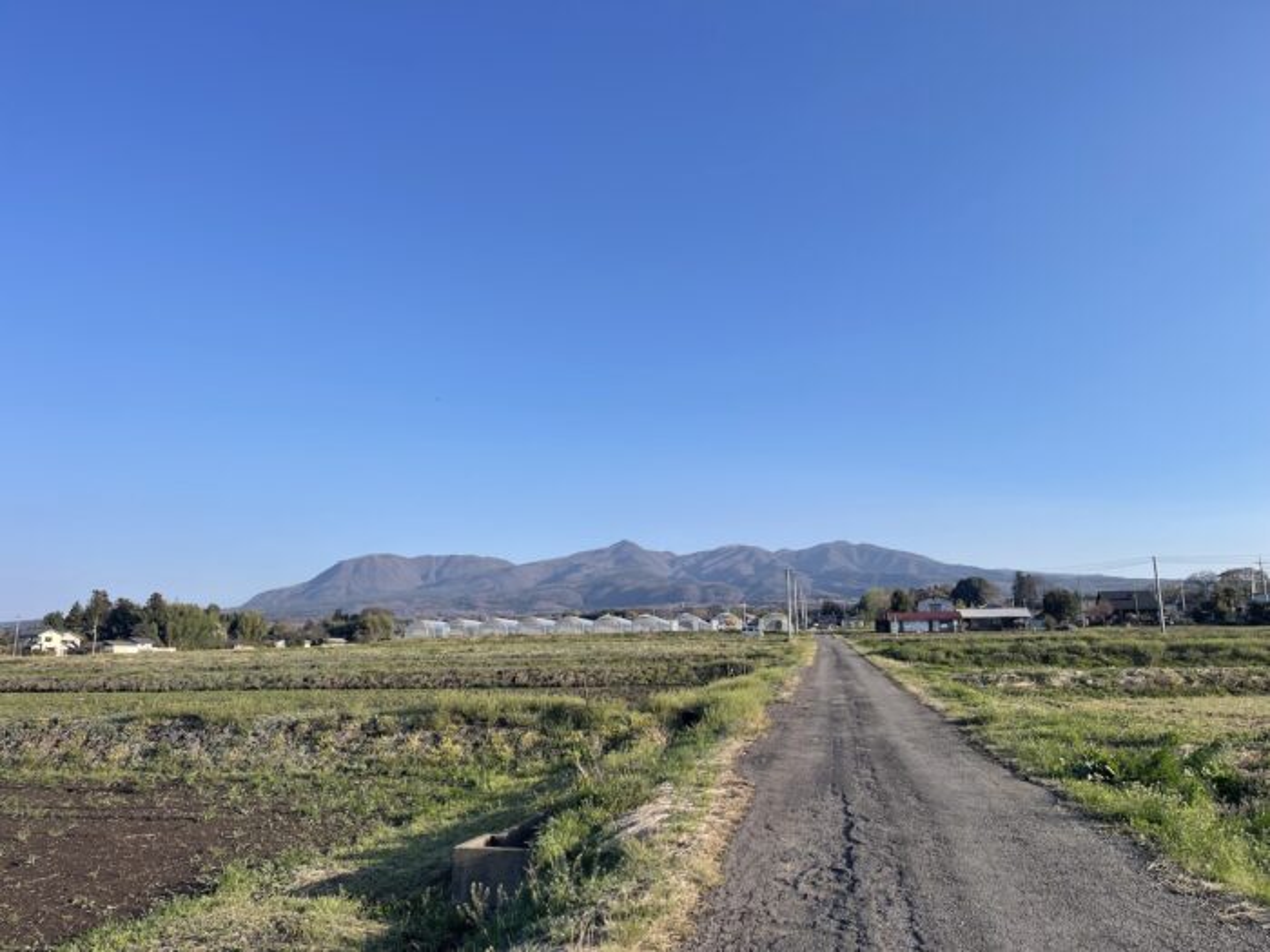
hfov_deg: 69.4
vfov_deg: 54.9
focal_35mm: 25
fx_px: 917
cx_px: 635
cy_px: 476
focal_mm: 5.1
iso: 32
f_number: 1.6
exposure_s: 1/2488
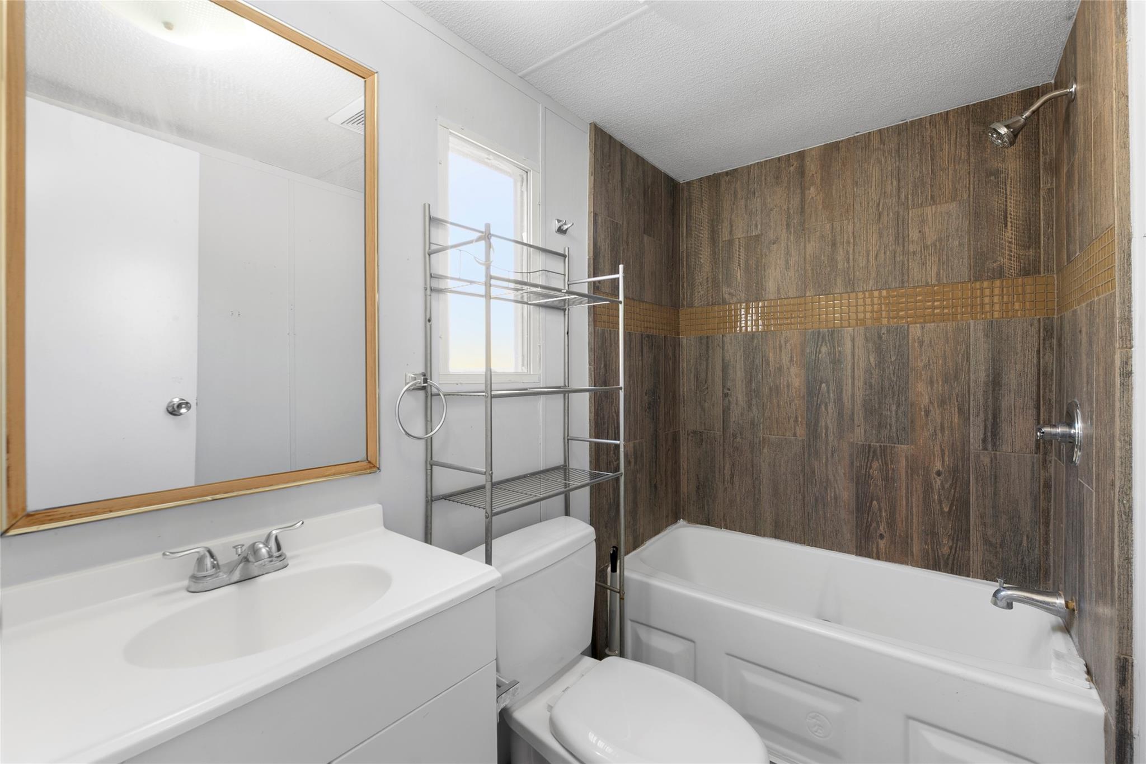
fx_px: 477
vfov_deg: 77.3
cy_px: 382
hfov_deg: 100.4
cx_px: 573
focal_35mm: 15
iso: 100
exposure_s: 1.6
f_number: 11
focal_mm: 10
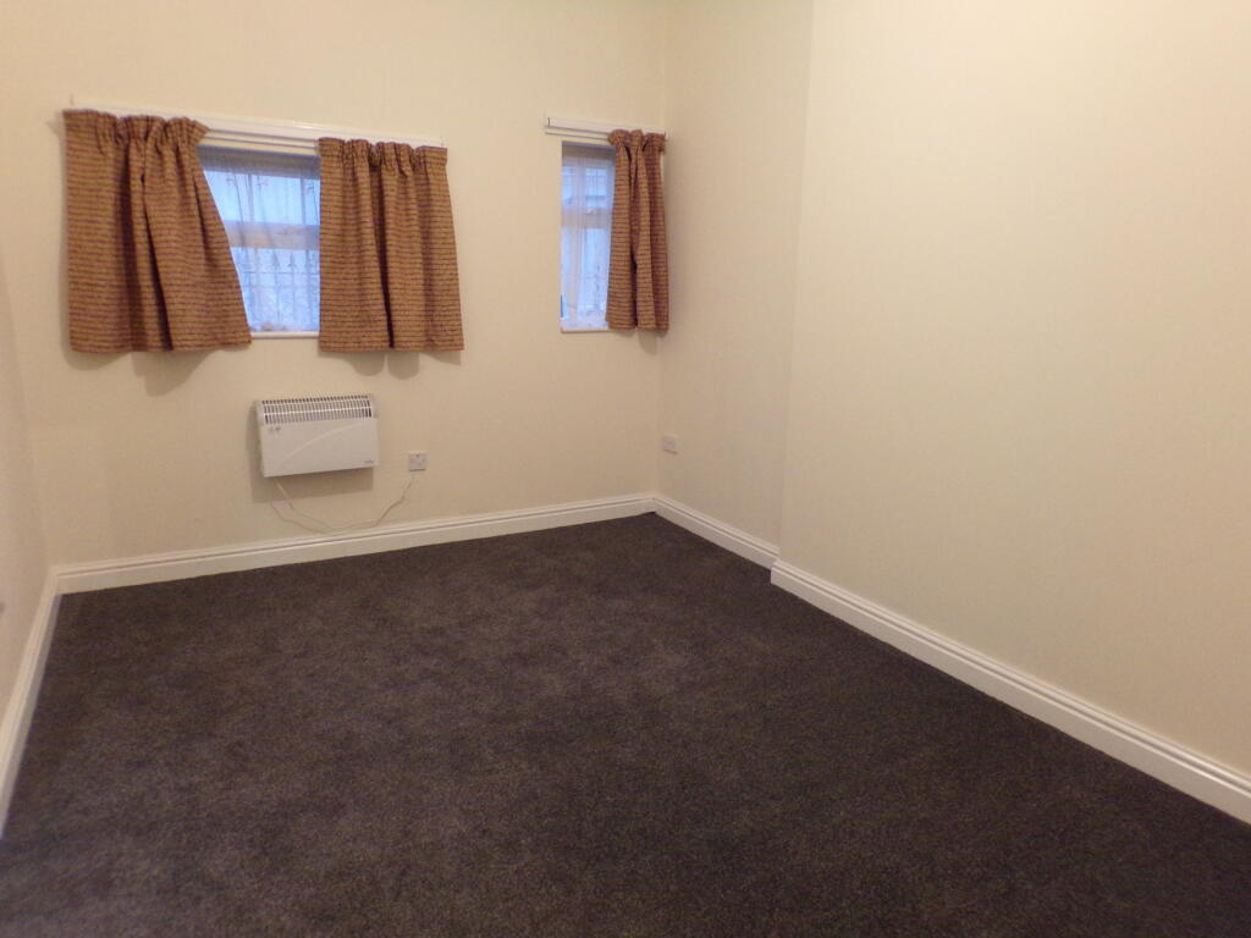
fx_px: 867
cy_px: 469
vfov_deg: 56.8
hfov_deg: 71.6
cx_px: 626
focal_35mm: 24
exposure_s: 1/17
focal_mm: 4.3
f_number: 3
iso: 381
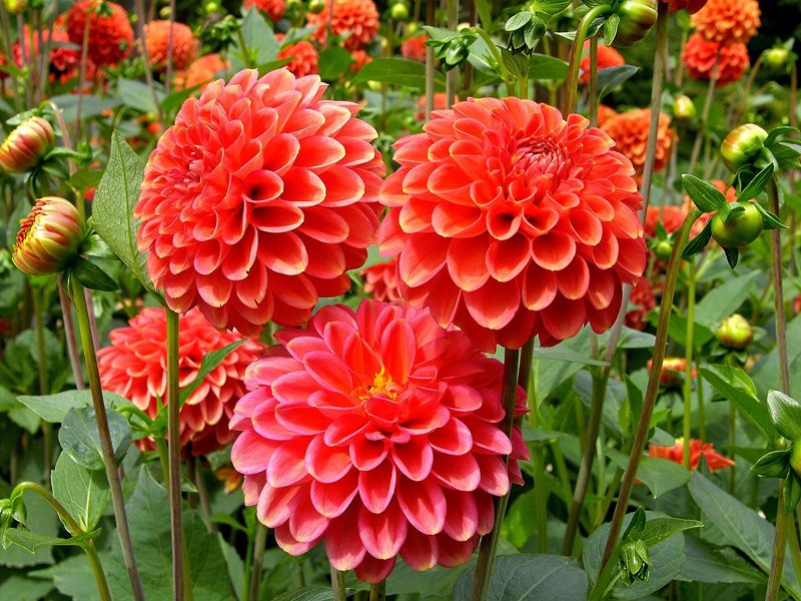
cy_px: 300
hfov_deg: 38.2
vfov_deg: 29.1
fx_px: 1157
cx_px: 400
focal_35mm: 50
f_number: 7.1
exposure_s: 1/60
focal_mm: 12.9
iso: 50
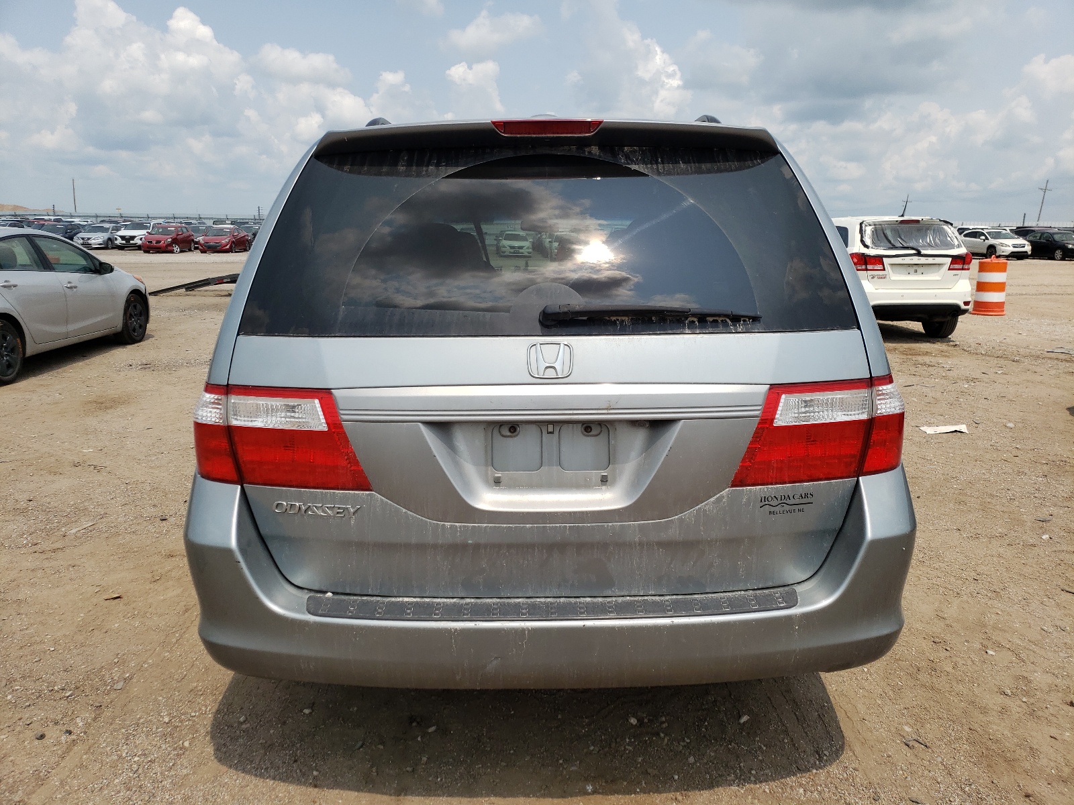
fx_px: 807
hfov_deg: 67.3
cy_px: 402
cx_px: 537
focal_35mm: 26
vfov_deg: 53.1
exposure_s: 1/5000
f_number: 1.5
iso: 50
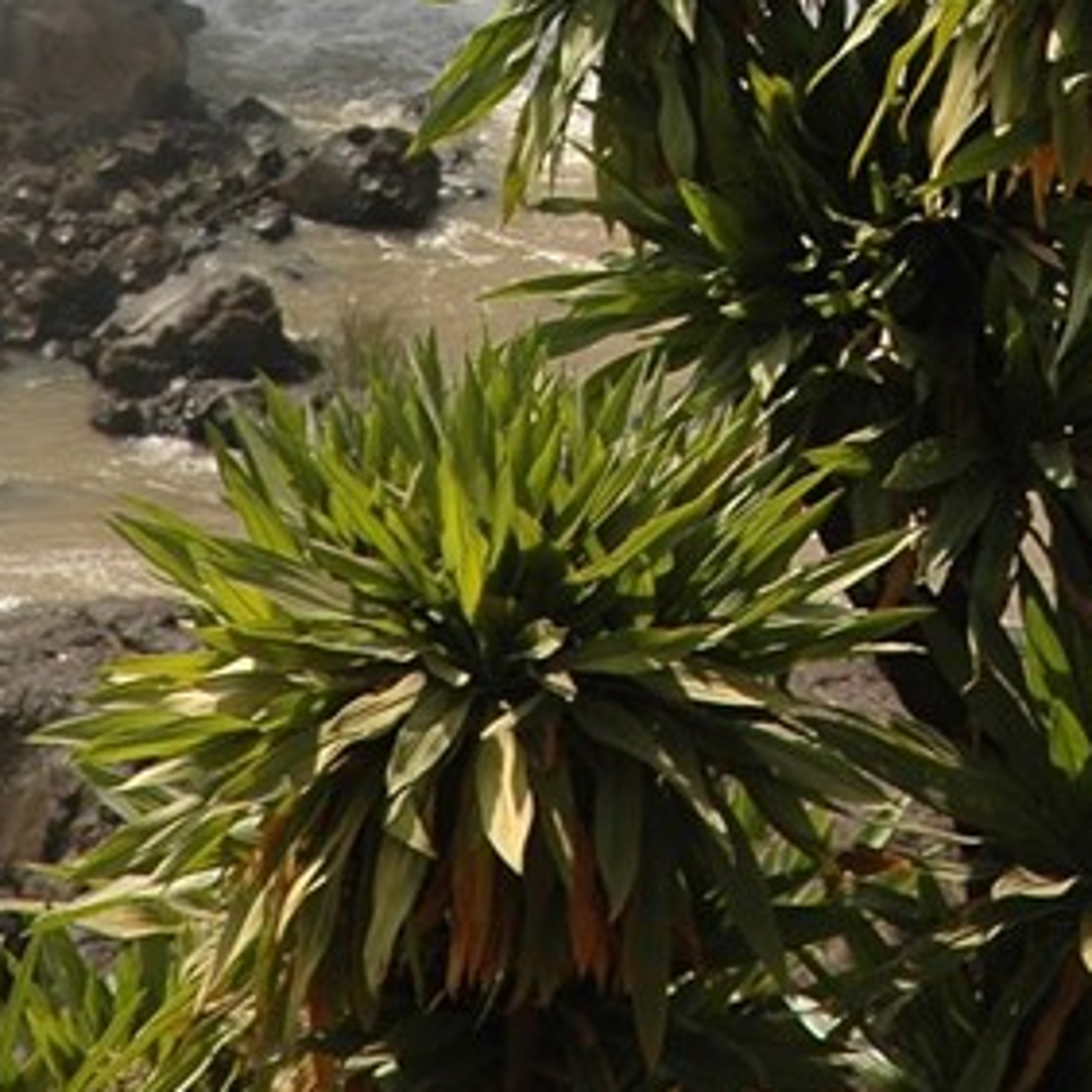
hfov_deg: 5.4
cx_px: 1168
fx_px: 11564
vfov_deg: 5.3
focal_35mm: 324
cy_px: -689
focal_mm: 70
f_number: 8
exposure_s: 1/350
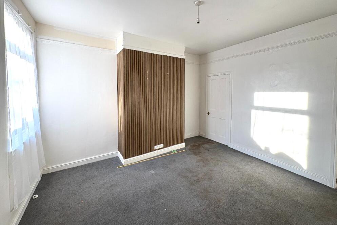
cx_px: 168
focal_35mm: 15
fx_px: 140
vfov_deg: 76.9
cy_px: 97
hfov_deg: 100.4
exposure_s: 1/99
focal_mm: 2.22
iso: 80
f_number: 2.2
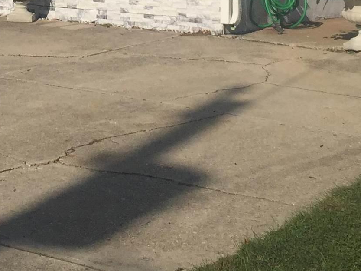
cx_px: 36
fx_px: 1115
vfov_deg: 13.2
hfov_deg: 18.1
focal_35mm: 107
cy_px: -117
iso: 32
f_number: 2.2
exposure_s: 1/6623
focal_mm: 4.15
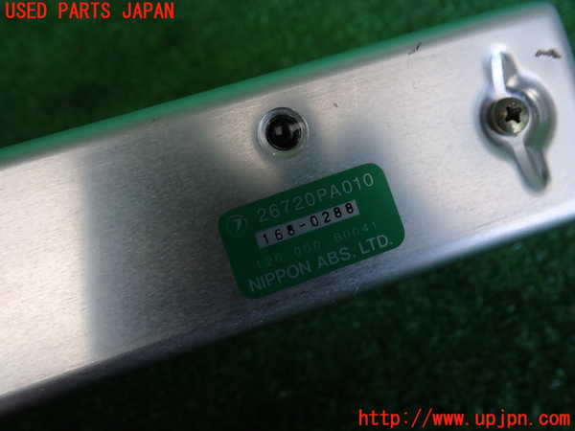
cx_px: 288
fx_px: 498
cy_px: 216
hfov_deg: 60.0
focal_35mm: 30
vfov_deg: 46.8
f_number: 2.3
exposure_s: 1/60
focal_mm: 5.4
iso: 160
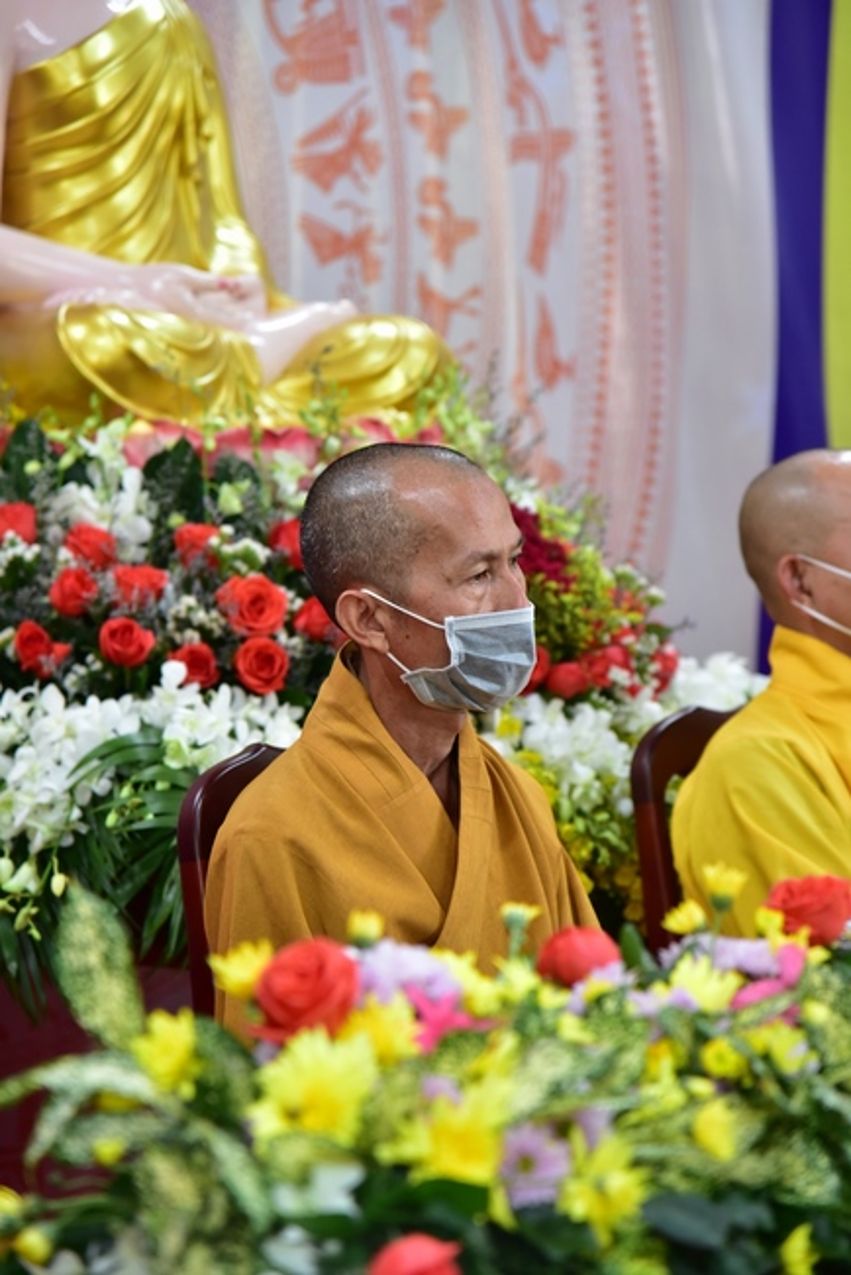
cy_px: 638
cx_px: 426
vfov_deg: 17.1
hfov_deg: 11.4
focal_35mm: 120
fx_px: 4250
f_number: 4.5
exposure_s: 1/125
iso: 2500
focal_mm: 120
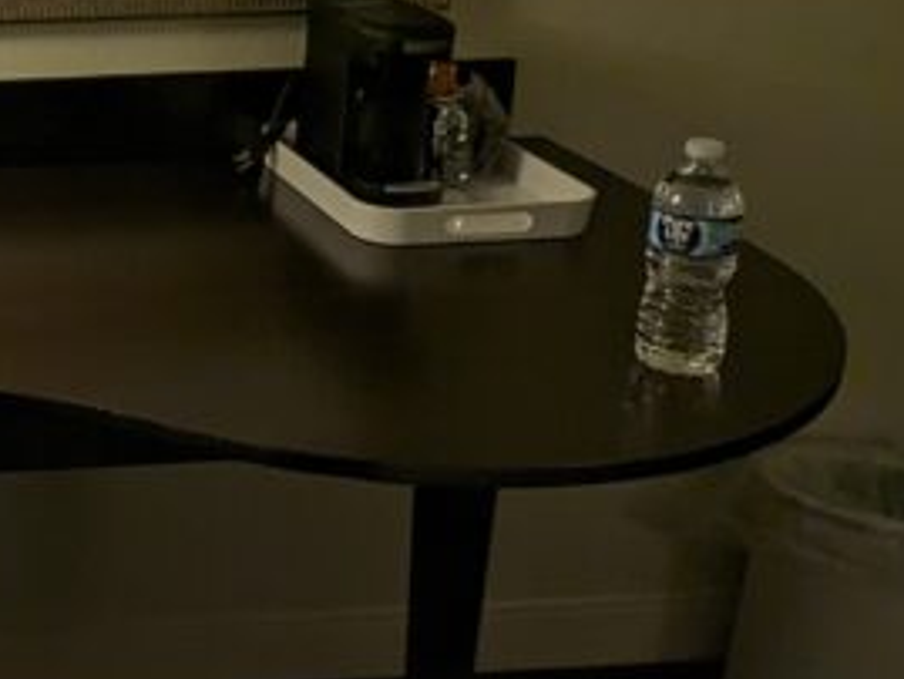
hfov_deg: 26.3
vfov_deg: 23.6
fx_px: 1594
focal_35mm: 61
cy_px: 119
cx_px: -306
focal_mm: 2.35
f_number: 2.2
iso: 74
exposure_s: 1/30
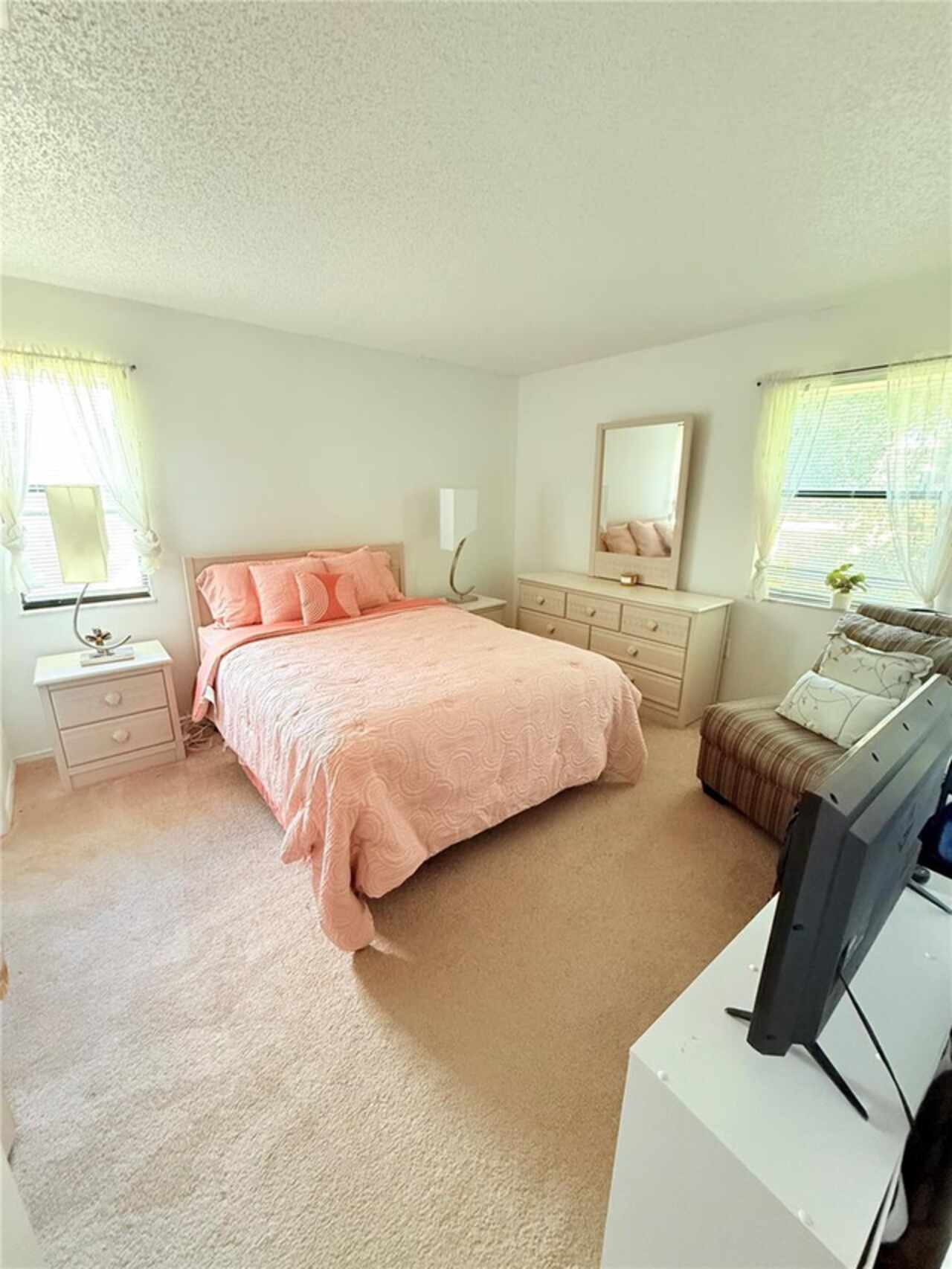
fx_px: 513
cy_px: 634
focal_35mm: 14
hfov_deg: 85.7
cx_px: 476
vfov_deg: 102.1
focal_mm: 2.22
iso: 640
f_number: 2.2
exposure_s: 1/60
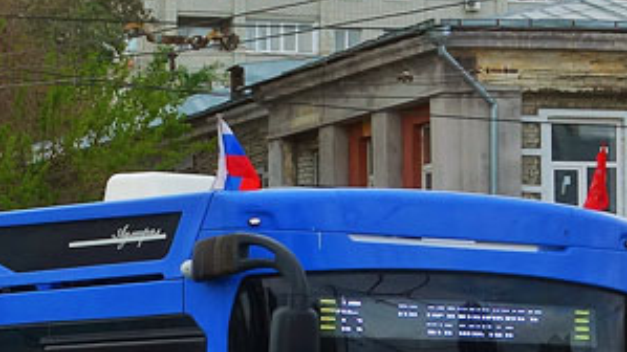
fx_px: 3075
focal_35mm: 185
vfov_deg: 6.6
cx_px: 78
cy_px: 203
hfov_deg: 11.6
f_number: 4.5
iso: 125
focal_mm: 16.39
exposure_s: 1/500
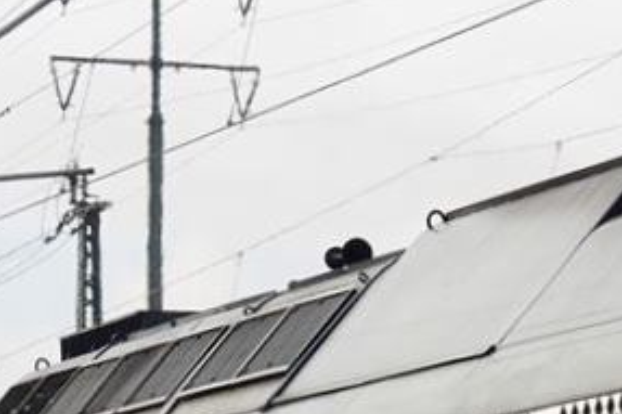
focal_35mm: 277
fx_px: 4783
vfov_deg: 4.9
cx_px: 906
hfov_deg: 7.3
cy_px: 712
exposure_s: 1/500
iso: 100
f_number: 4
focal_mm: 24.79
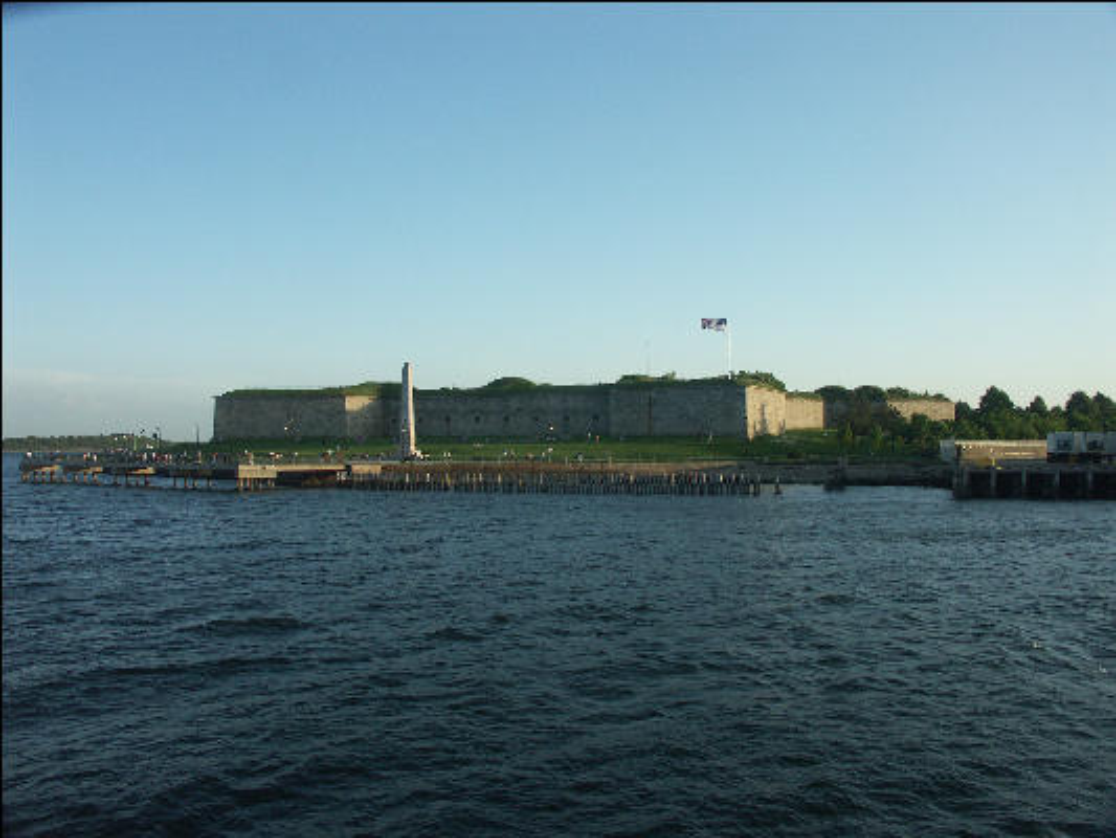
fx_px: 935
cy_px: 419
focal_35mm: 29
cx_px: 558
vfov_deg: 48.2
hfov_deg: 61.6
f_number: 5.6
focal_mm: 7.55
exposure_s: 1/250
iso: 100
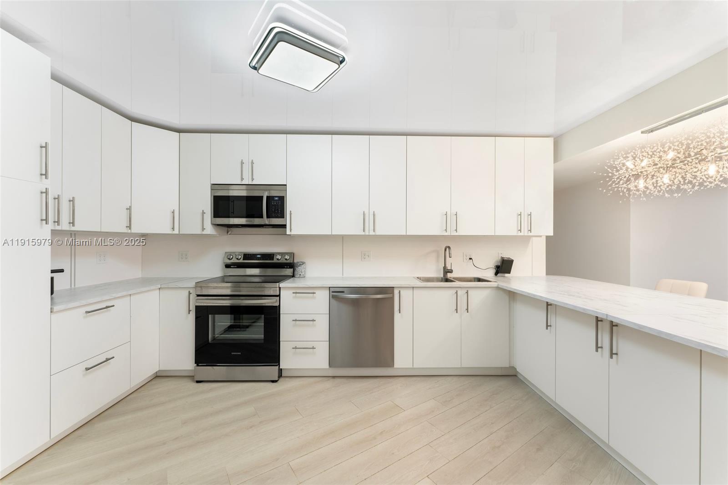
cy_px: 242
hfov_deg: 104.3
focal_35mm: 14
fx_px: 283
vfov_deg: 81.2
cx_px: 364
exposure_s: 1/4
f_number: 8
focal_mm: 14
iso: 200
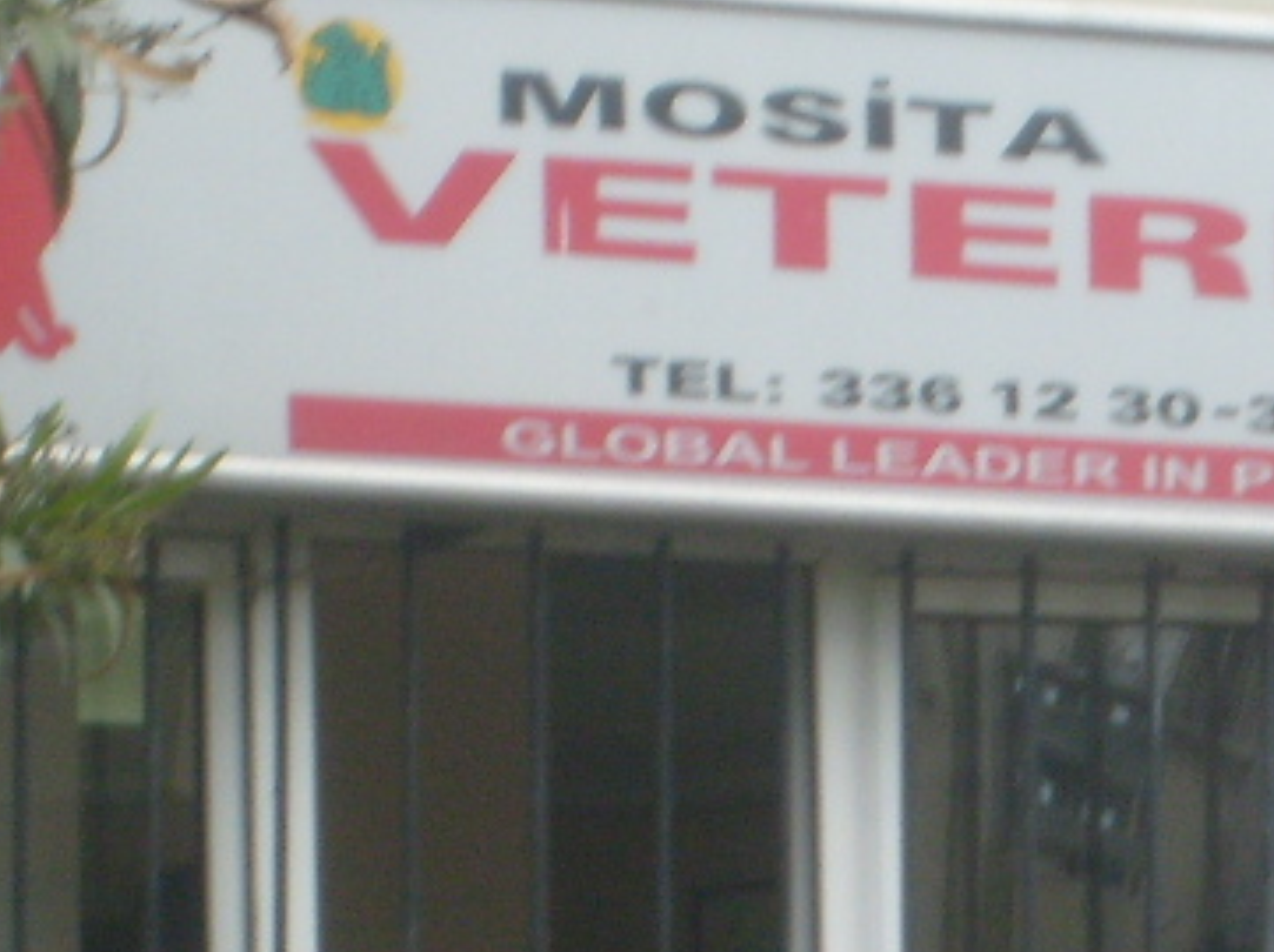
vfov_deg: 4.9
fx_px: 11067
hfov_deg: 6.6
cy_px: 952
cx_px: 1045
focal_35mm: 301
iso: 100
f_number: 4.9
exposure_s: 1/180
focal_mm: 17.4
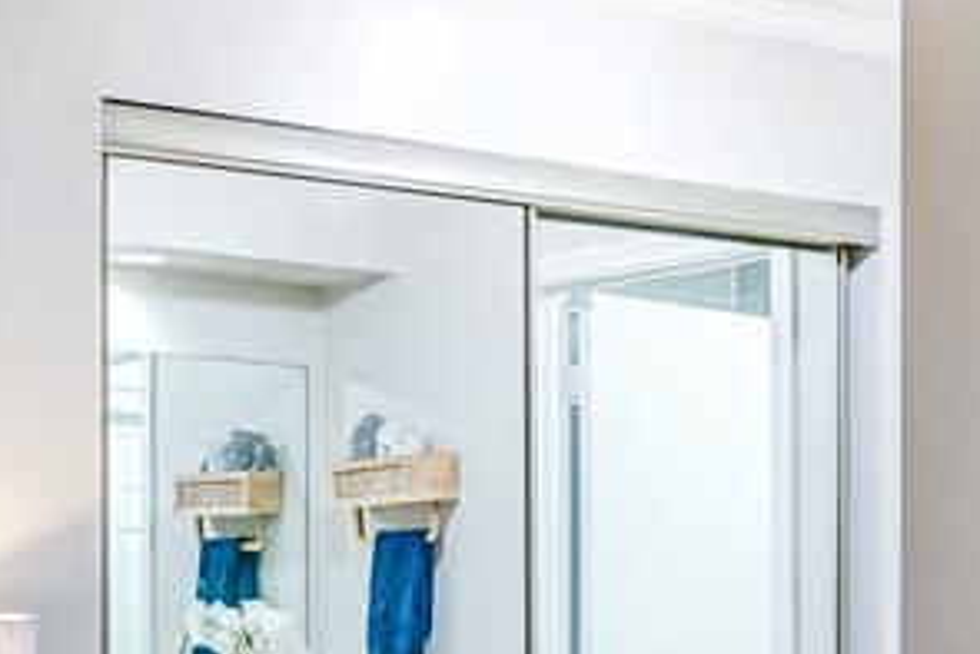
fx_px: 2124
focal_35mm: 78
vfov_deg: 17.1
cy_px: 659
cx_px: -120
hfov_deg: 24.1
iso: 1250
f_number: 8
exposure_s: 1/15
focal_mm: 16
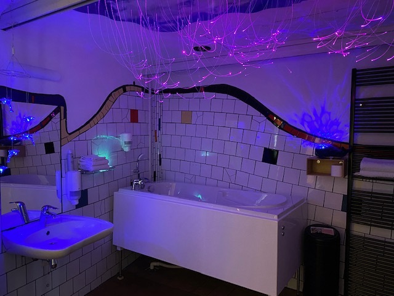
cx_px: 197
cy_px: 148
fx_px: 296
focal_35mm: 26
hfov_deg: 67.3
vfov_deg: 53.1
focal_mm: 4.25
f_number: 1.8
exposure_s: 1/30
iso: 800
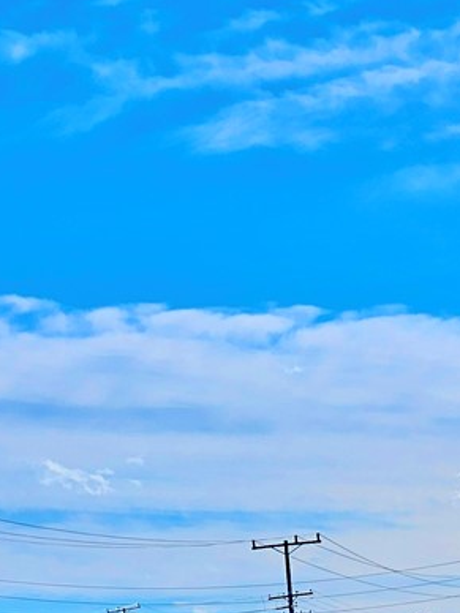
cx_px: 545
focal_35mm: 182
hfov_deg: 8.1
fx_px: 3225
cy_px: 632
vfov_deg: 10.8
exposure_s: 1/3363
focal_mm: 7
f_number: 2.4
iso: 25
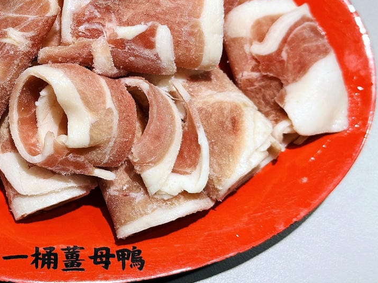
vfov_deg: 18.1
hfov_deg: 23.7
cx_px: 62
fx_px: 884
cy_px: 75
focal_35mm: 81
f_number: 1.78
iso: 80
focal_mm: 6.86
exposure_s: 1/60
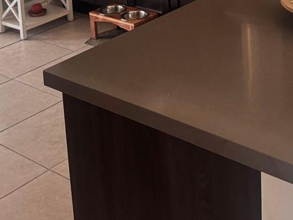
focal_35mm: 74
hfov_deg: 26.2
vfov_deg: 18.5
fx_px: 626
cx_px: 190
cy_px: -64
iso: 320
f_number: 1.78
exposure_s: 1/60
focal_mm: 6.76
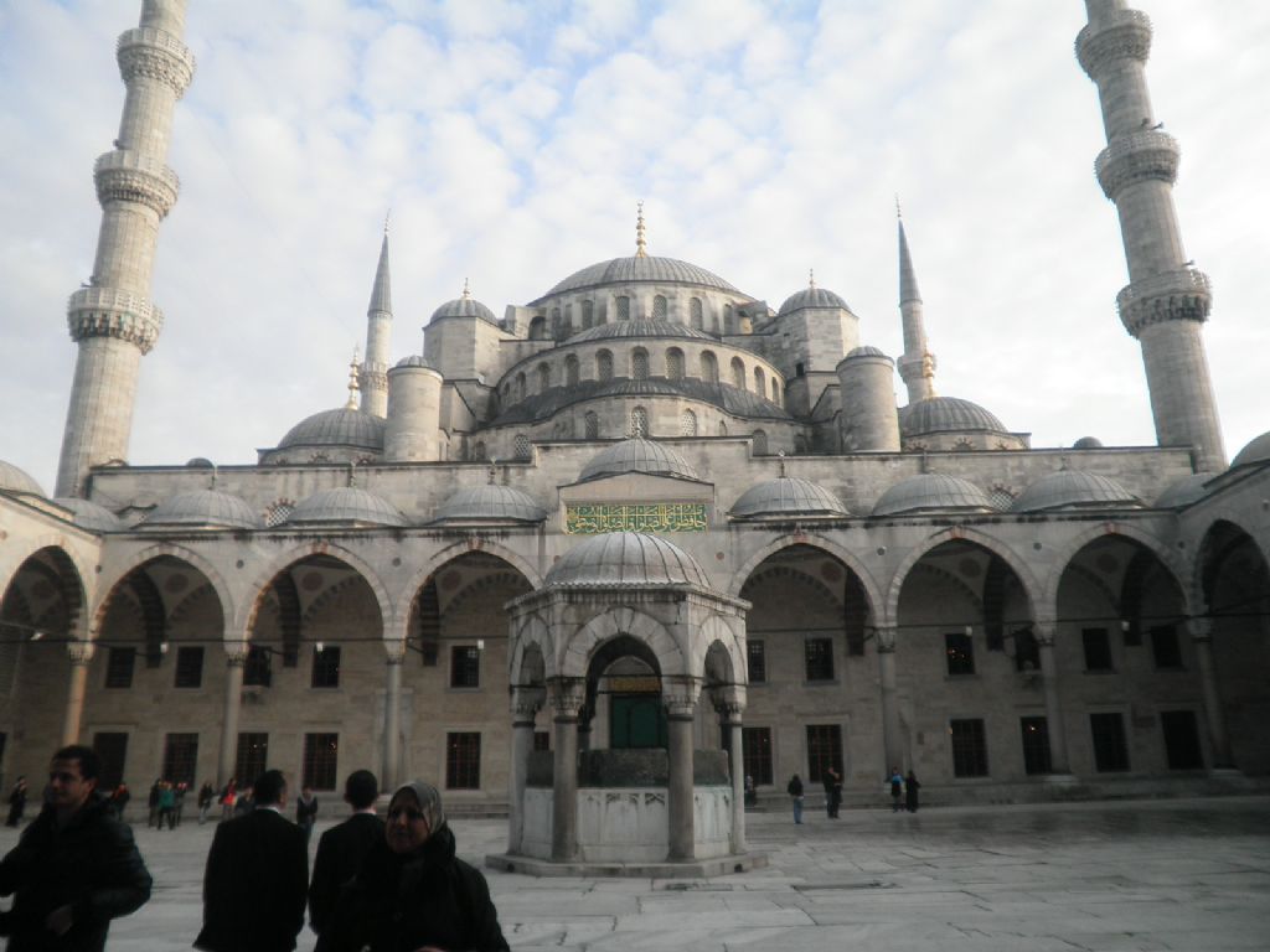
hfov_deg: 67.3
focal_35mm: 26
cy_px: 476
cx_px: 635
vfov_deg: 53.1
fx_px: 954
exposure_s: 1/320
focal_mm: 4.65
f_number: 2.6
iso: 64
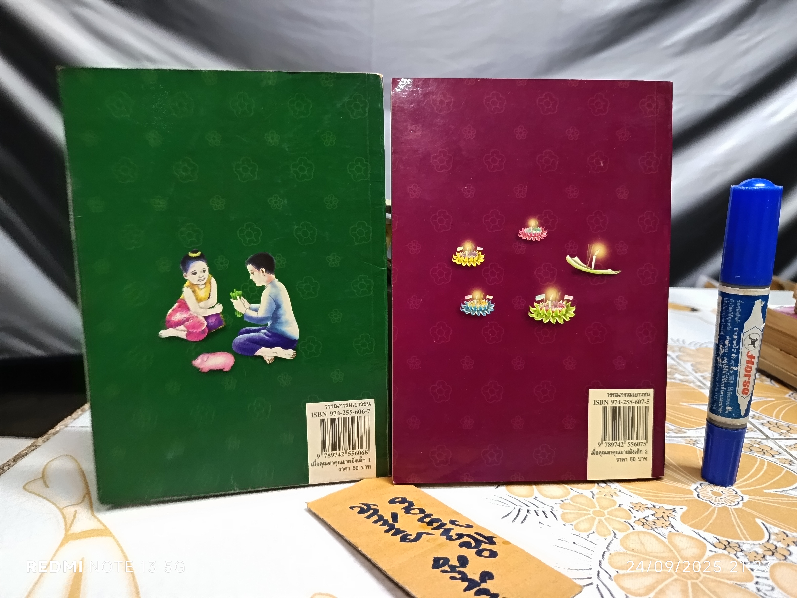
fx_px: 553
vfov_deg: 56.8
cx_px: 398
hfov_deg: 71.6
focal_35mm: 24
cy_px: 299
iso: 1994
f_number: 1.7
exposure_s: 1/25
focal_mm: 5.31
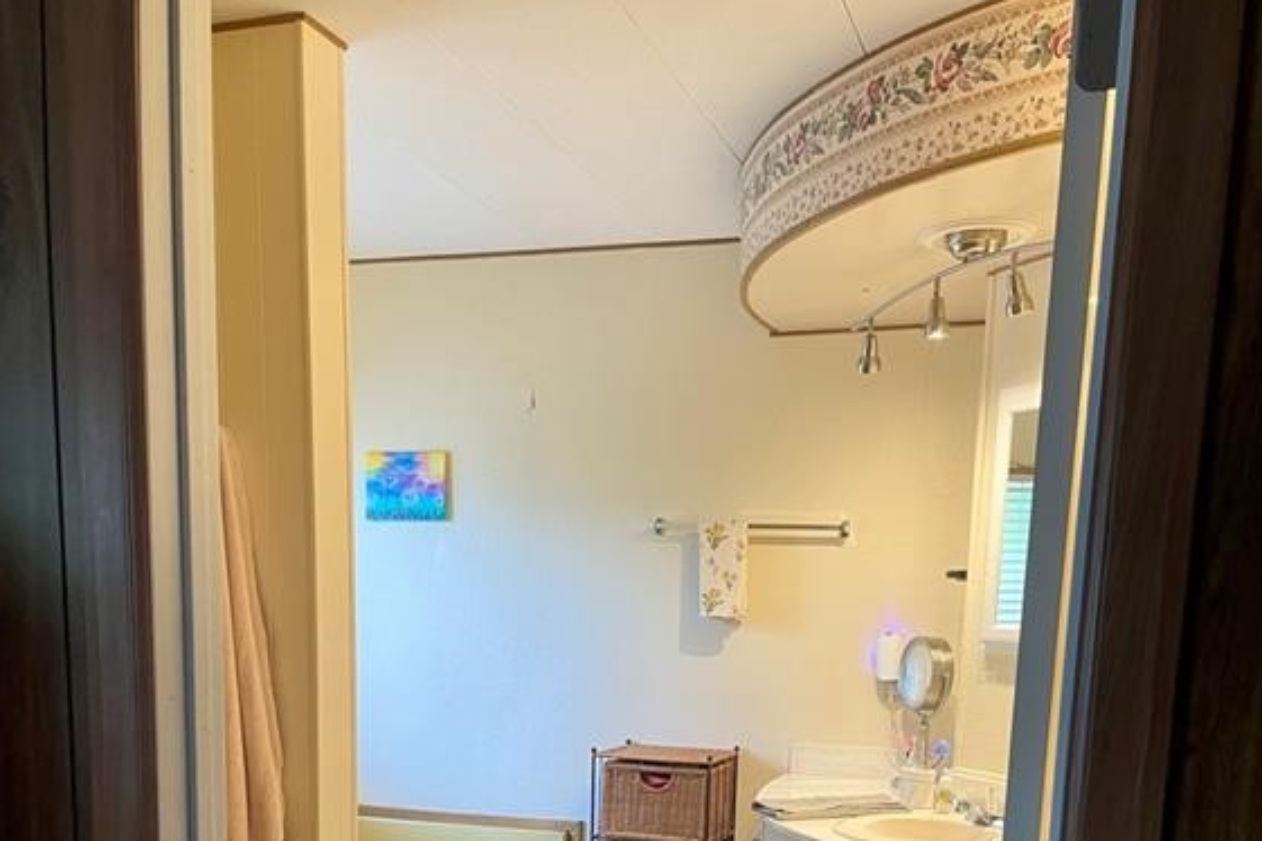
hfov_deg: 51.9
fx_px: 1297
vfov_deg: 33.5
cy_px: 803
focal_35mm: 37
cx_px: 625
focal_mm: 4.2
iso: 100
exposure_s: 1/60
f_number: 1.6
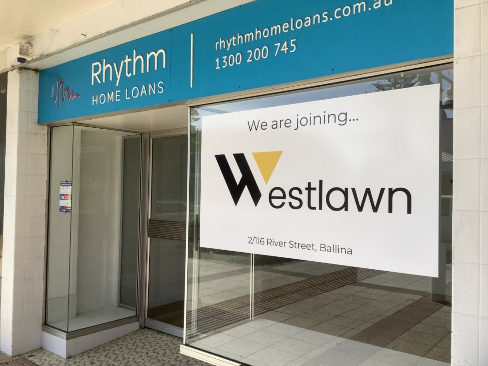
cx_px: 244
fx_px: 437
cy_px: 183
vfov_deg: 45.4
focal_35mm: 31
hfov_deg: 58.4
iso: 25
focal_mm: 3.3
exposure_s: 1/673
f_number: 2.4
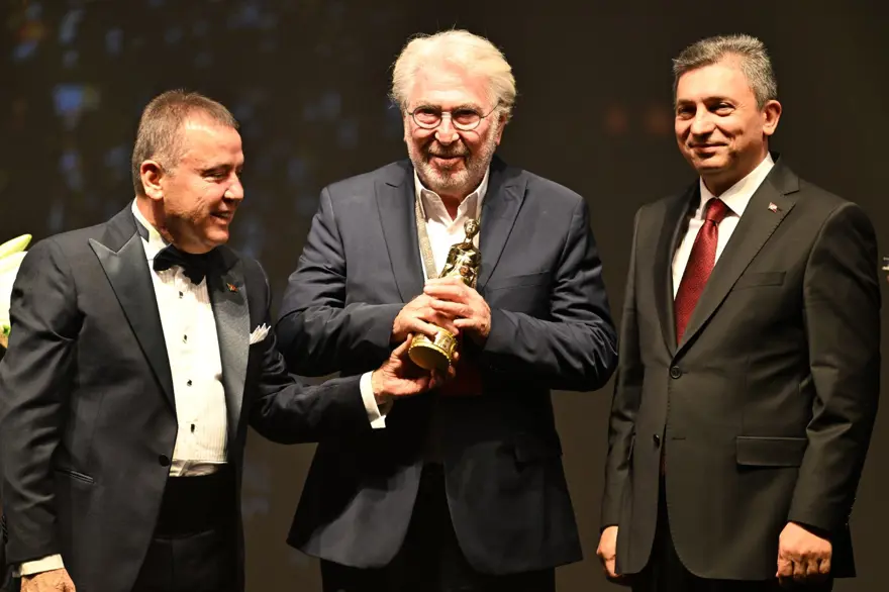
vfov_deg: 3.4
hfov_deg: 5.2
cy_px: 296
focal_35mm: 400
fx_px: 9874
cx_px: 444
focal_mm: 400
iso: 1000
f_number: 2.8
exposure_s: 1/250
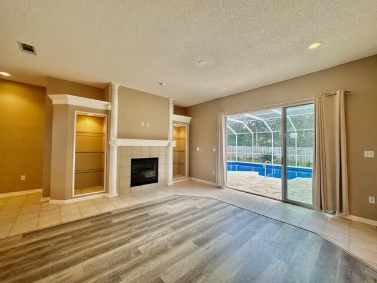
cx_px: 188
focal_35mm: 14
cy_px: 142
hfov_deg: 102.1
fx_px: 152
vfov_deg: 85.7
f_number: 2.2
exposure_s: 1/120
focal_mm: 2.22
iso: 125
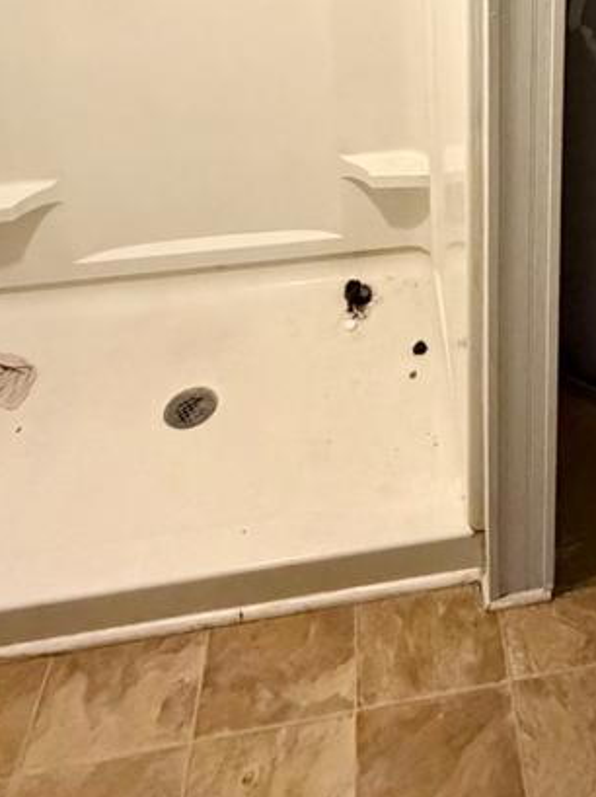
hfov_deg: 36.8
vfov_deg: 40.6
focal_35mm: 37
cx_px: 503
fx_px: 851
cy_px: -76
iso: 800
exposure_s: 1/60
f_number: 2.2
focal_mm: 2.22
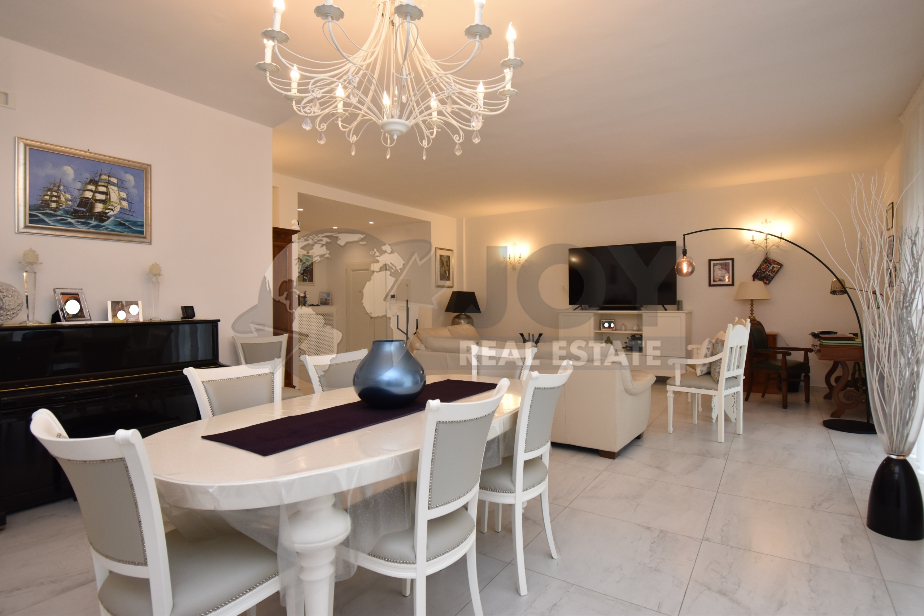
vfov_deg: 67.4
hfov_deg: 90.0
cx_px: 462
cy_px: 308
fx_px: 462
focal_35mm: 18
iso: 640
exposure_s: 1/60
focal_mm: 12
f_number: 5.6
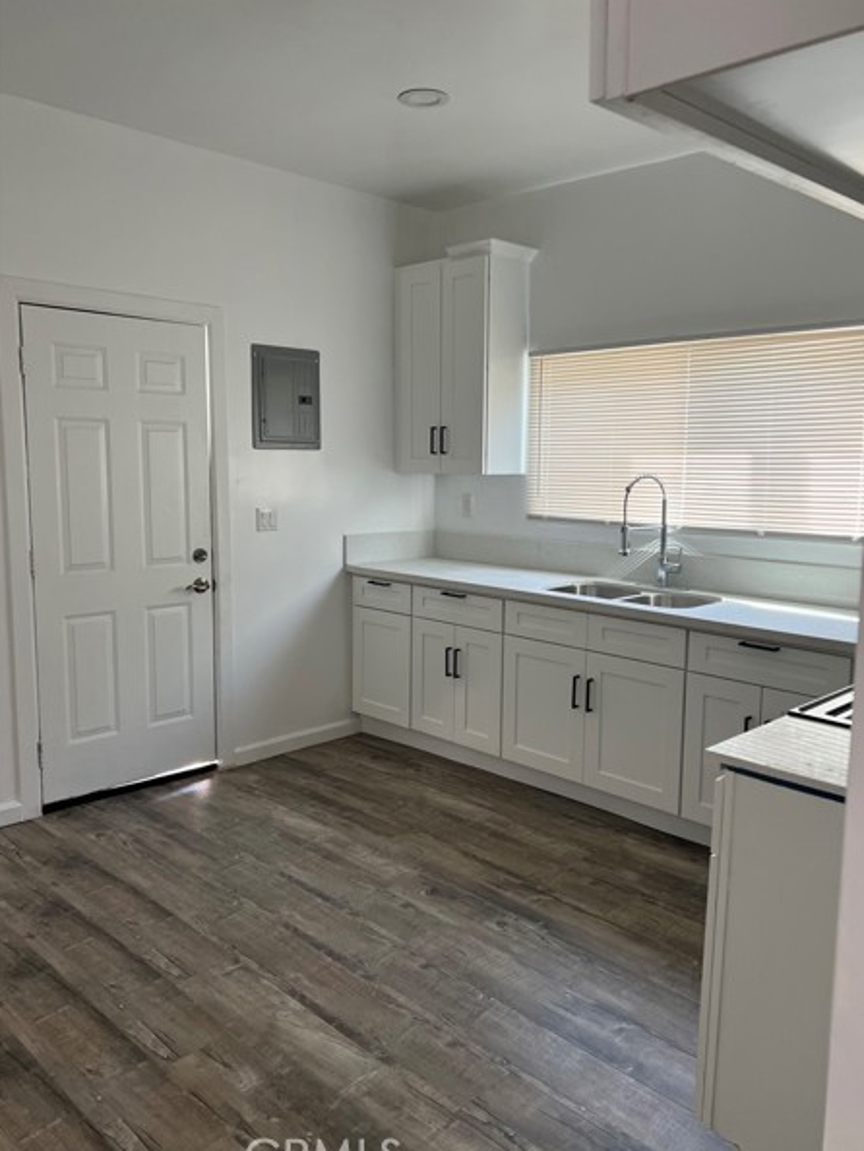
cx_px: 457
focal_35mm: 28
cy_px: 564
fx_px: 931
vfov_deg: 63.4
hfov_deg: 49.8
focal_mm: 5.7
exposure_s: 1/120
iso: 64
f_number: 1.5
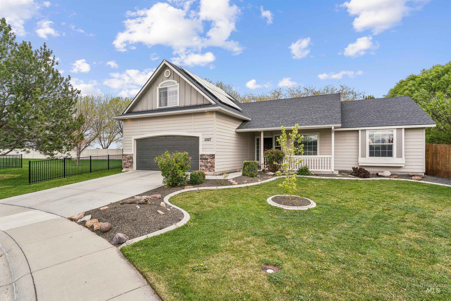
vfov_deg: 67.1
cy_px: 150
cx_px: 226
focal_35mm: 18
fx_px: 227
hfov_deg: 89.7
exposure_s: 1/160
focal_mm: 18.1
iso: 400
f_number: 13
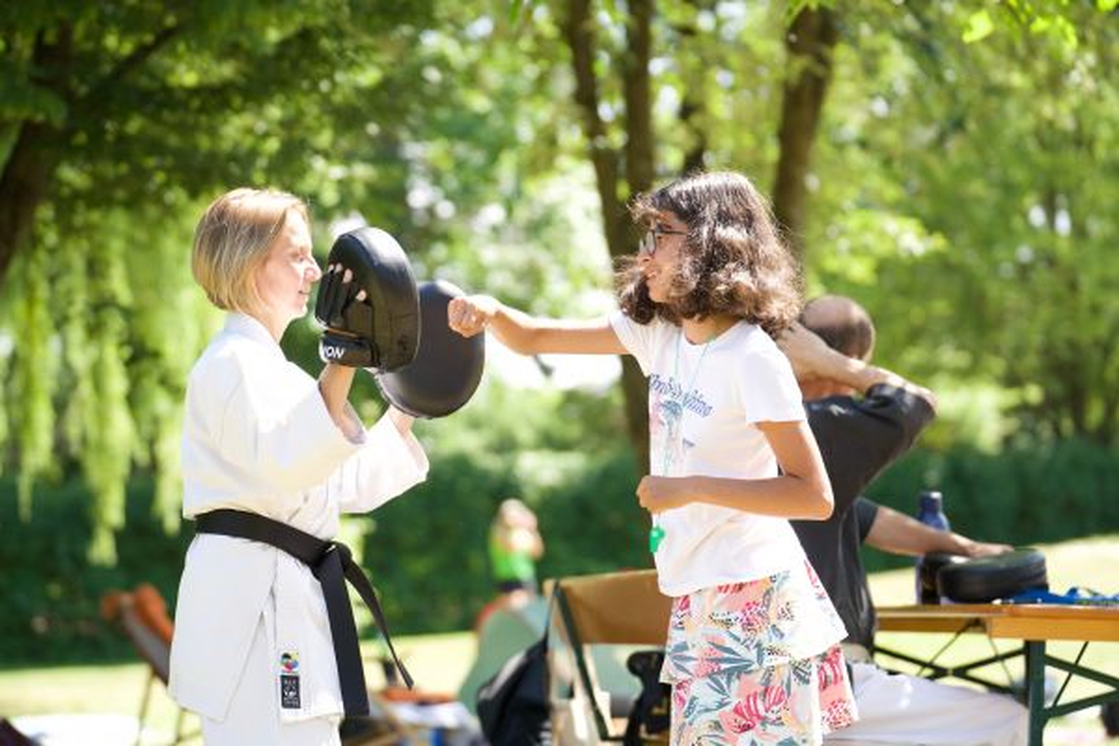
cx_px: 560
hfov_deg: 19.3
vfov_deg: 12.9
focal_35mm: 106
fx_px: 3295
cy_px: 373
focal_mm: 106
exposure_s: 1/1000
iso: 500
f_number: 3.2
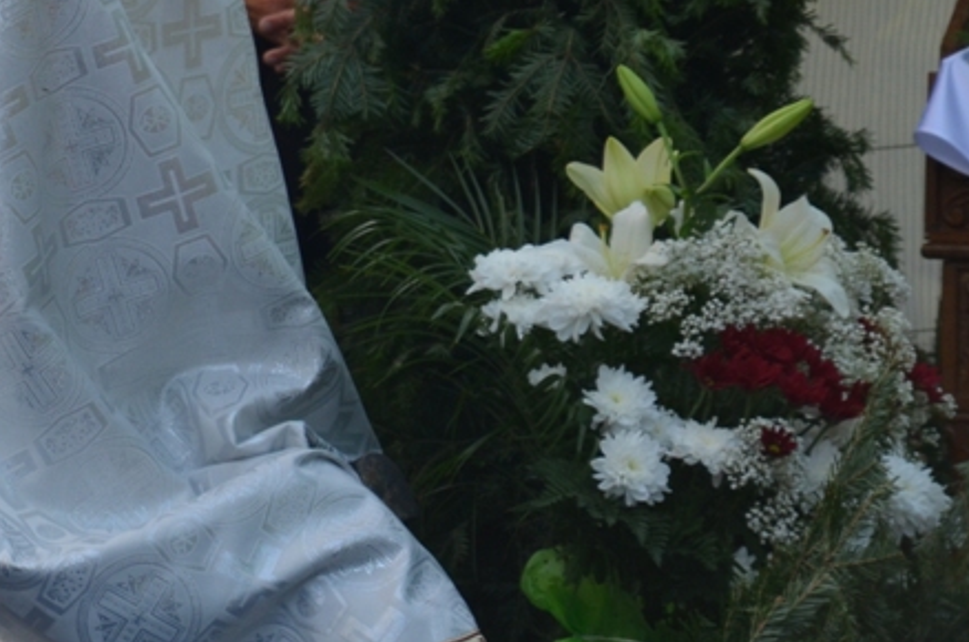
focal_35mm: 417
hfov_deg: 4.9
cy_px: 66
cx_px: -308
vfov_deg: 3.3
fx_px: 11208
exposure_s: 1/320
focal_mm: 105
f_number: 5.6
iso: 400
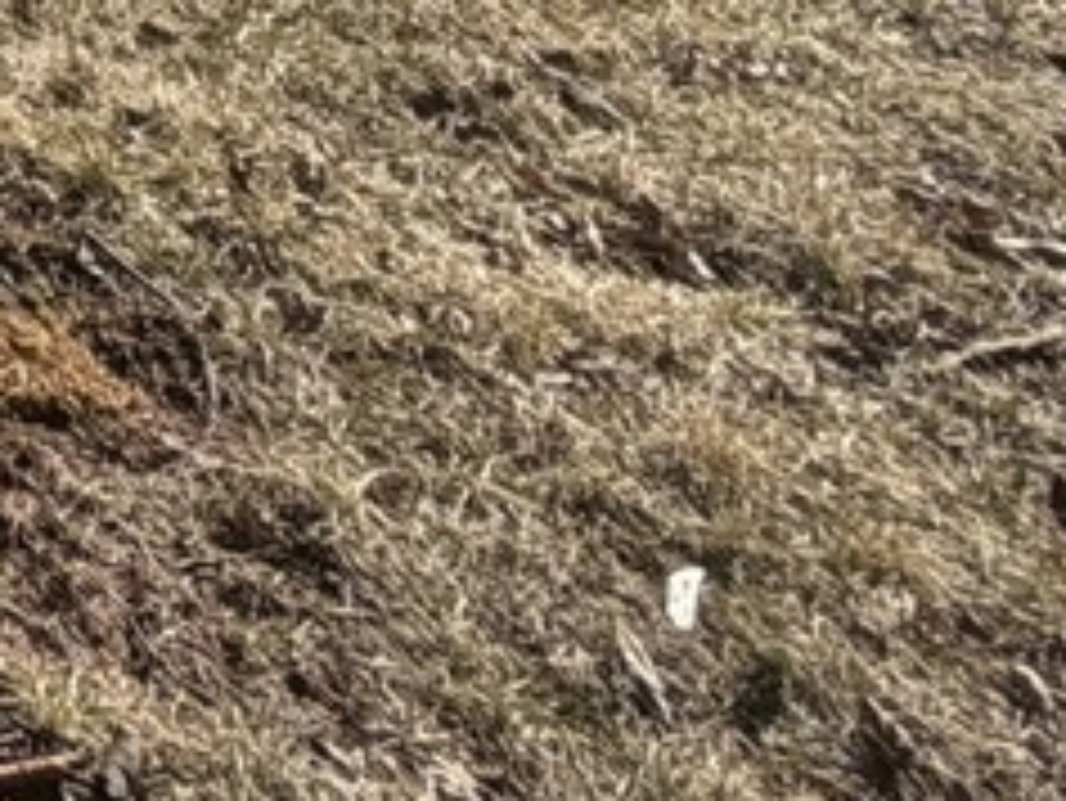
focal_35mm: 85
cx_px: -1300
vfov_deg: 12.1
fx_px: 2619
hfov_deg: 15.7
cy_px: -1359
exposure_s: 1/770
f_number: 2.2
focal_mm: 2.22
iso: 25
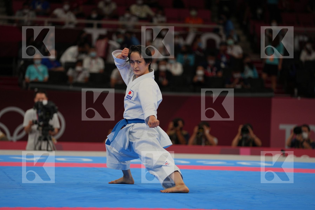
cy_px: 105
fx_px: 1444
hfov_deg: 12.5
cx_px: 158
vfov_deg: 8.3
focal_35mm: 165
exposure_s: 1/1000
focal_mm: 164
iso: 400
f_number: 2.8
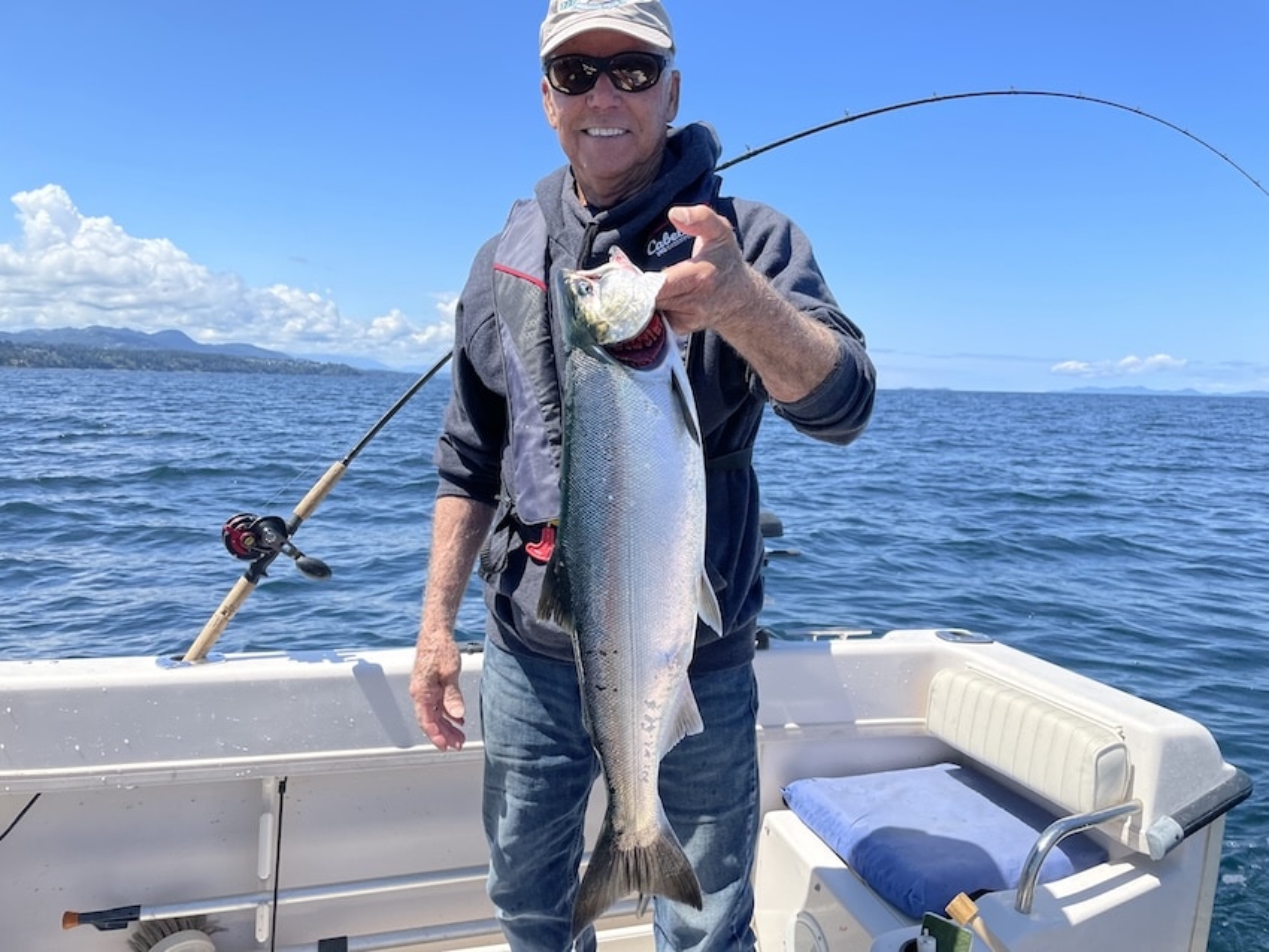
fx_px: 953
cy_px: 476
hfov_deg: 67.3
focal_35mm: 26
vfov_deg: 53.1
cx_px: 634
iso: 32
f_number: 1.6
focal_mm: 4.2
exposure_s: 1/2882
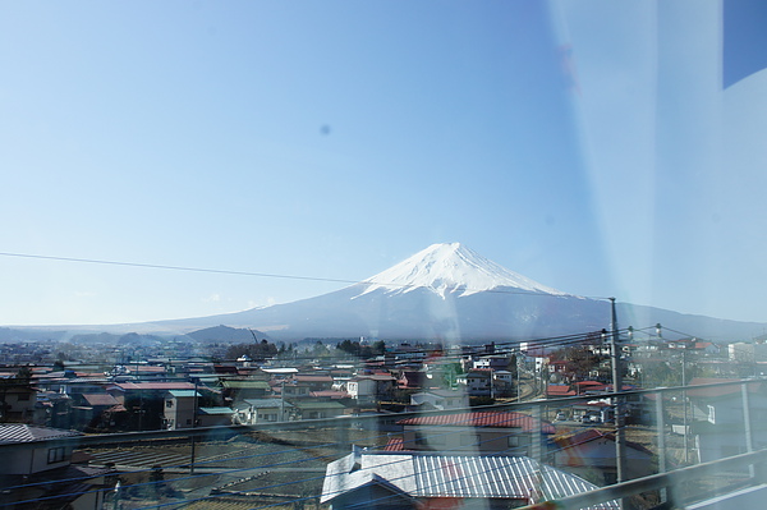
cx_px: 384
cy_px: 255
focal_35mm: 30
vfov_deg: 43.5
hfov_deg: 62.0
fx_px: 639
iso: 200
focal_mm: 20
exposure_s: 1/250
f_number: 11
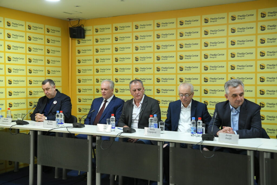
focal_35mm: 50
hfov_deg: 39.6
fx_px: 385
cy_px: 92
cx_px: 138
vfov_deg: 27.0
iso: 3200
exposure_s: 1/250
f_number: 4
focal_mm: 50
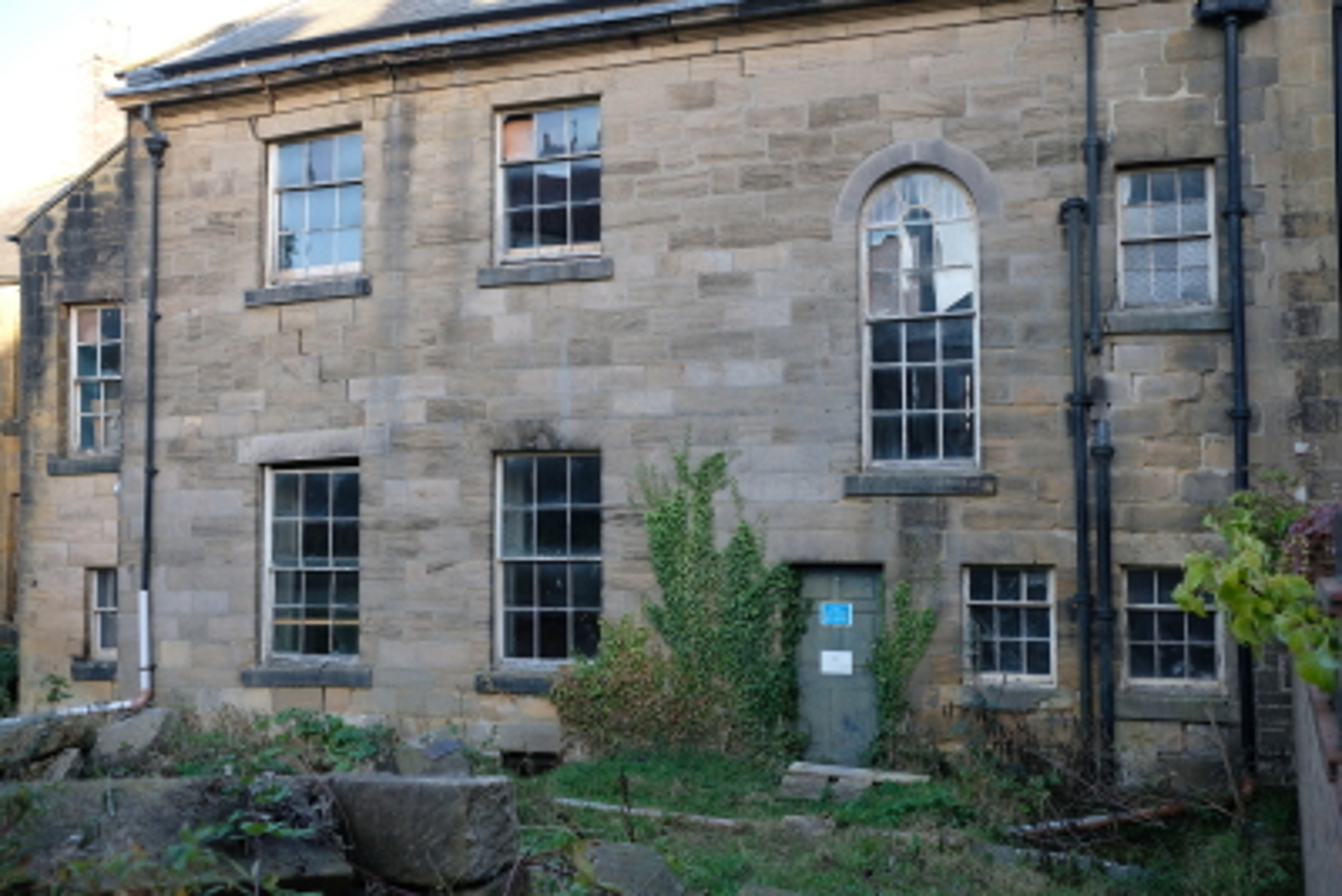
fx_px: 1305
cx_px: 671
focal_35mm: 35
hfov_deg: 54.4
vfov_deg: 37.9
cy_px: 448
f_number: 3.2
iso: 200
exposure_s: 1/150
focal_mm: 23
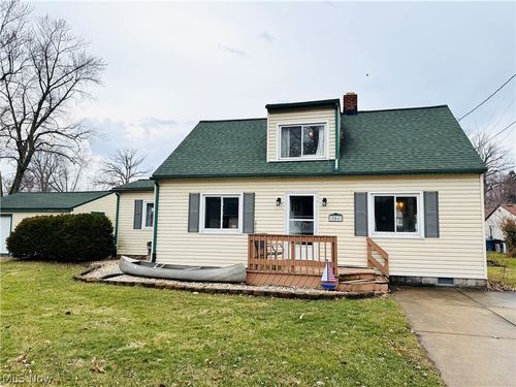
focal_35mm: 24
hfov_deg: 71.6
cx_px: 258
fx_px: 358
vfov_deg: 56.8
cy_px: 194
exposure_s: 1/2801
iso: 80
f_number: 1.78
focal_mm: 6.76
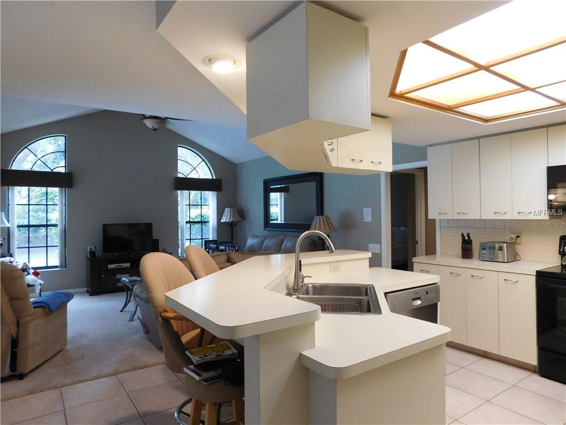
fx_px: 376
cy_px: 212
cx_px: 283
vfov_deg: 58.9
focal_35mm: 23
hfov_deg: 73.9
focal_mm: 4
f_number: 3
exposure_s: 1/30
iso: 280
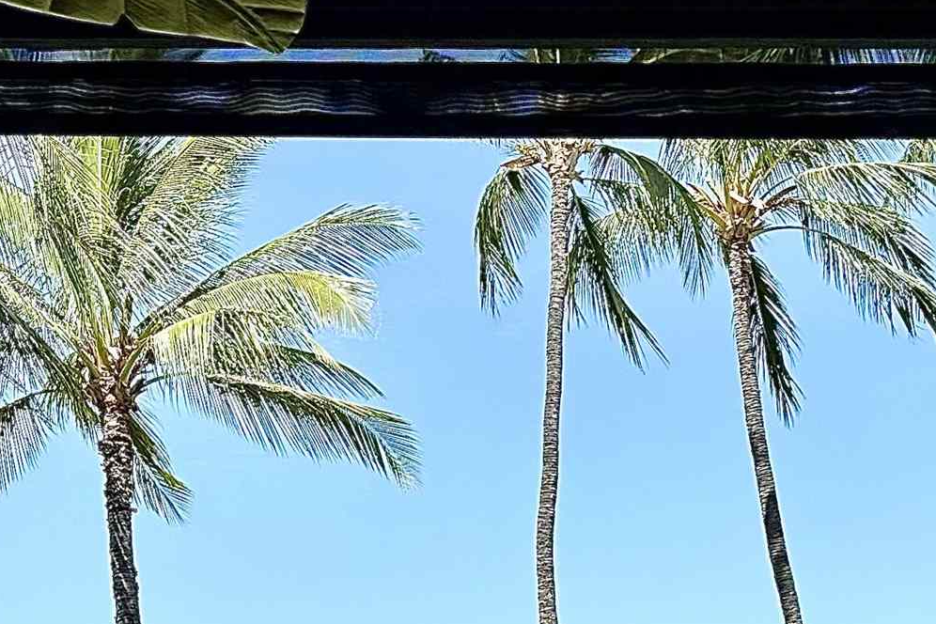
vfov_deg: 15.8
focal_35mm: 77
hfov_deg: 26.3
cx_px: 530
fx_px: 2002
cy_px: 1014
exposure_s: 1/3861
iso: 80
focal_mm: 6.86
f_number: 1.78
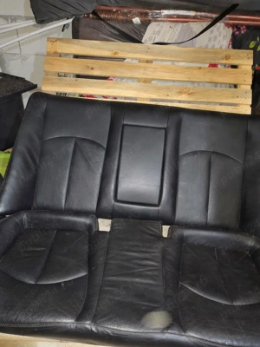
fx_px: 250
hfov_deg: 54.9
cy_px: 174
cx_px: 130
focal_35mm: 25
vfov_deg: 69.4
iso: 1600
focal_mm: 4.71
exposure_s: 1/27.4
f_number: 1.7
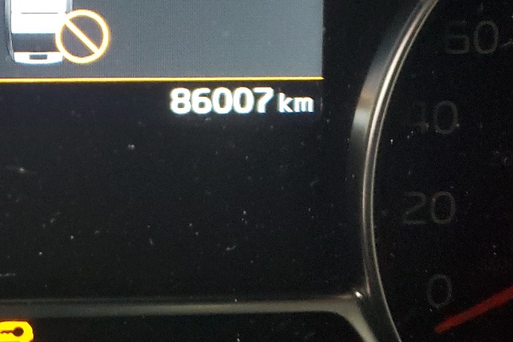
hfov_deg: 27.8
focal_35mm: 67
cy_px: -10
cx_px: -29
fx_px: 955
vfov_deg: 19.7
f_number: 1.5
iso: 413
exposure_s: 1/24
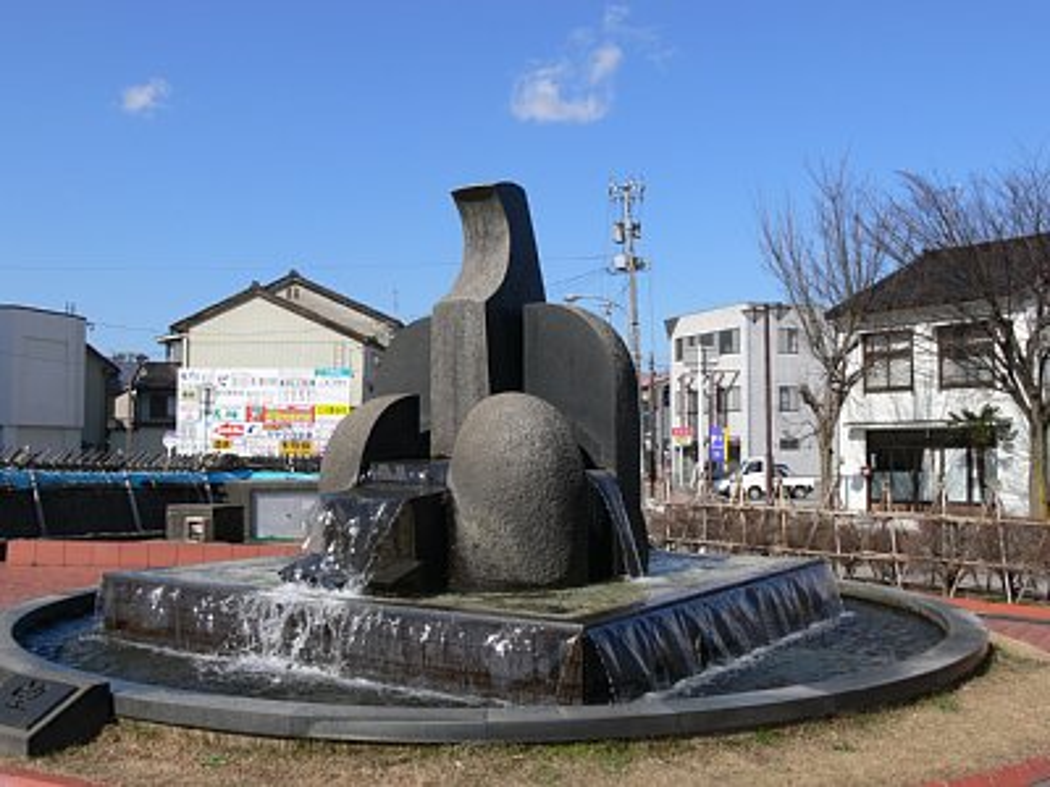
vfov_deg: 40.7
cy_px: 394
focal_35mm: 35
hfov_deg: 52.6
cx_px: 525
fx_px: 1062
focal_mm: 7.4
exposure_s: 1/400
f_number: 5.6
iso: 80
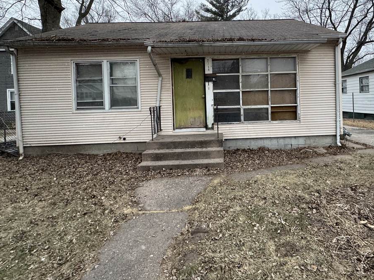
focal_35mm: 20
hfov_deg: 80.8
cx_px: 225
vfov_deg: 64.9
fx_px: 216
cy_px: 103
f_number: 2.2
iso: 40
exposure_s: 1/196
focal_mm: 2.22
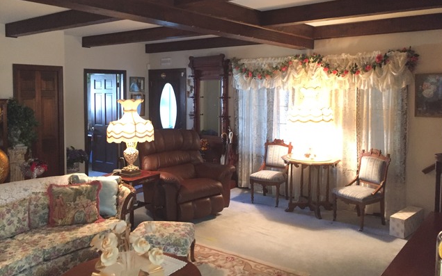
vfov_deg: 40.4
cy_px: 110
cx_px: 222
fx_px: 373
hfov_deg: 61.2
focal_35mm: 31
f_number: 2.2
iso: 250
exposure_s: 1/30
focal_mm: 4.15
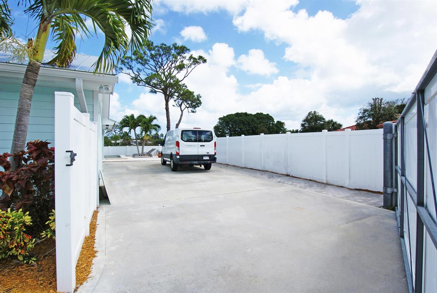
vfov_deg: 72.2
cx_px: 218
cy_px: 146
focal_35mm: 16
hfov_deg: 94.9
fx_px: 200
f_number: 11
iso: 100
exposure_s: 1/250
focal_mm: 11
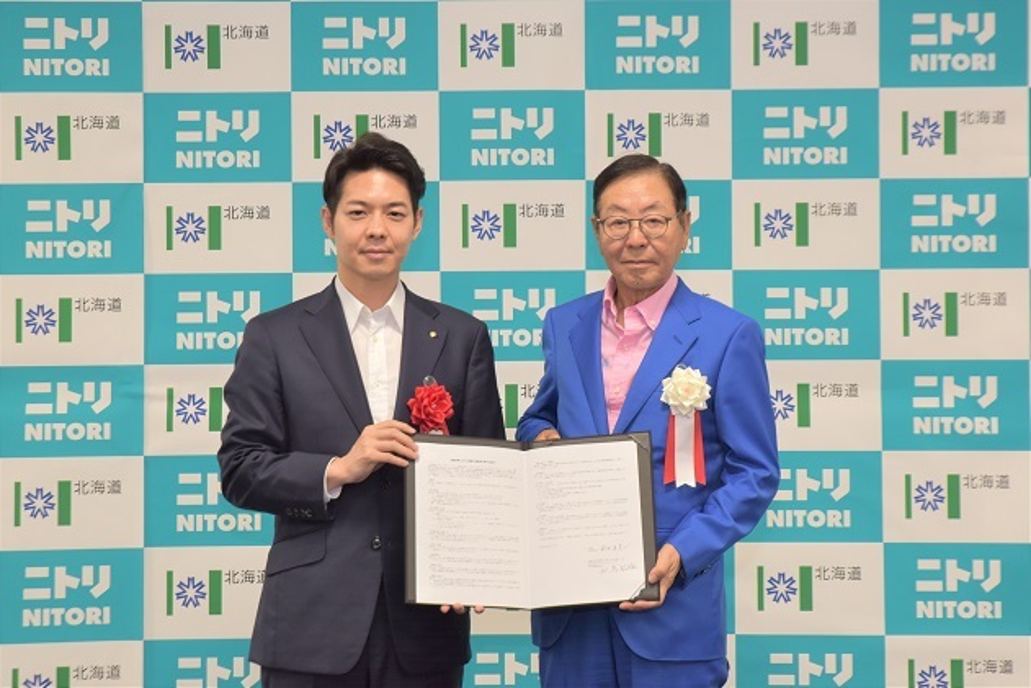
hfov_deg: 28.8
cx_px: 516
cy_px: 344
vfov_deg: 19.5
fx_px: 2005
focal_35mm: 70
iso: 800
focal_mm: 70
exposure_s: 1/80
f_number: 9
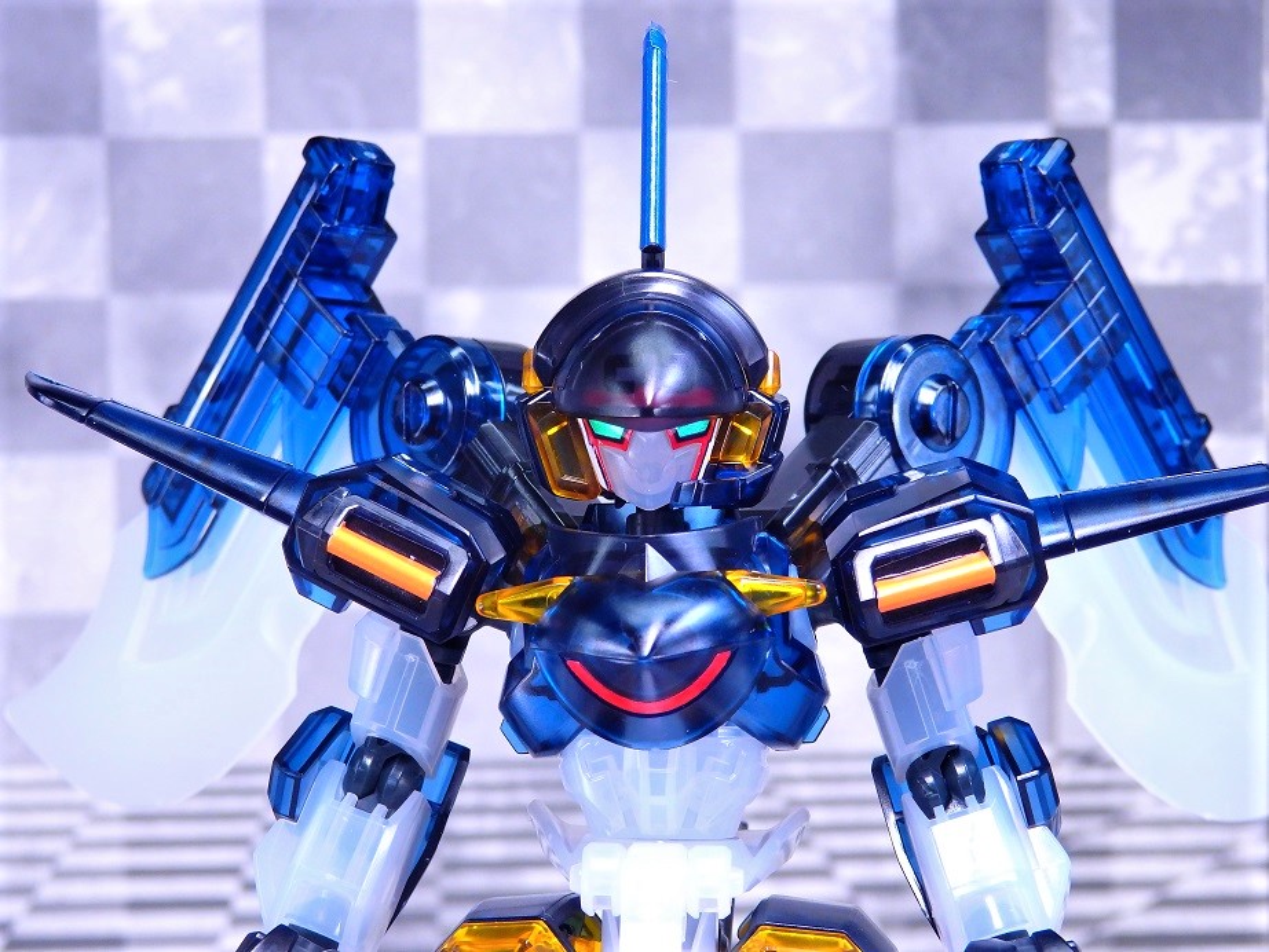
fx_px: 3227
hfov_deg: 22.2
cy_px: 476
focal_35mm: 88
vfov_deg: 16.8
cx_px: 634
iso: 320
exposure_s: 1/80
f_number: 4.8
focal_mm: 15.8
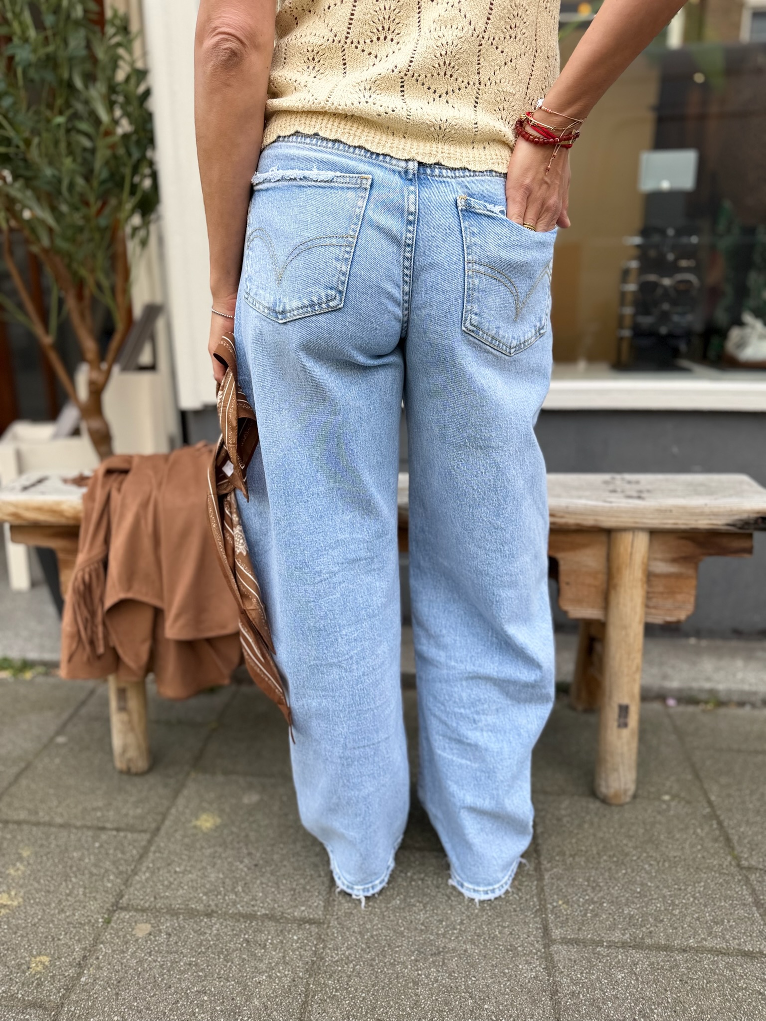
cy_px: 510
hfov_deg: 56.8
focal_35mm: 24
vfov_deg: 71.6
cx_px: 383
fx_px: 708
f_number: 1.78
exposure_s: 1/1192
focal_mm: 6.76
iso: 80
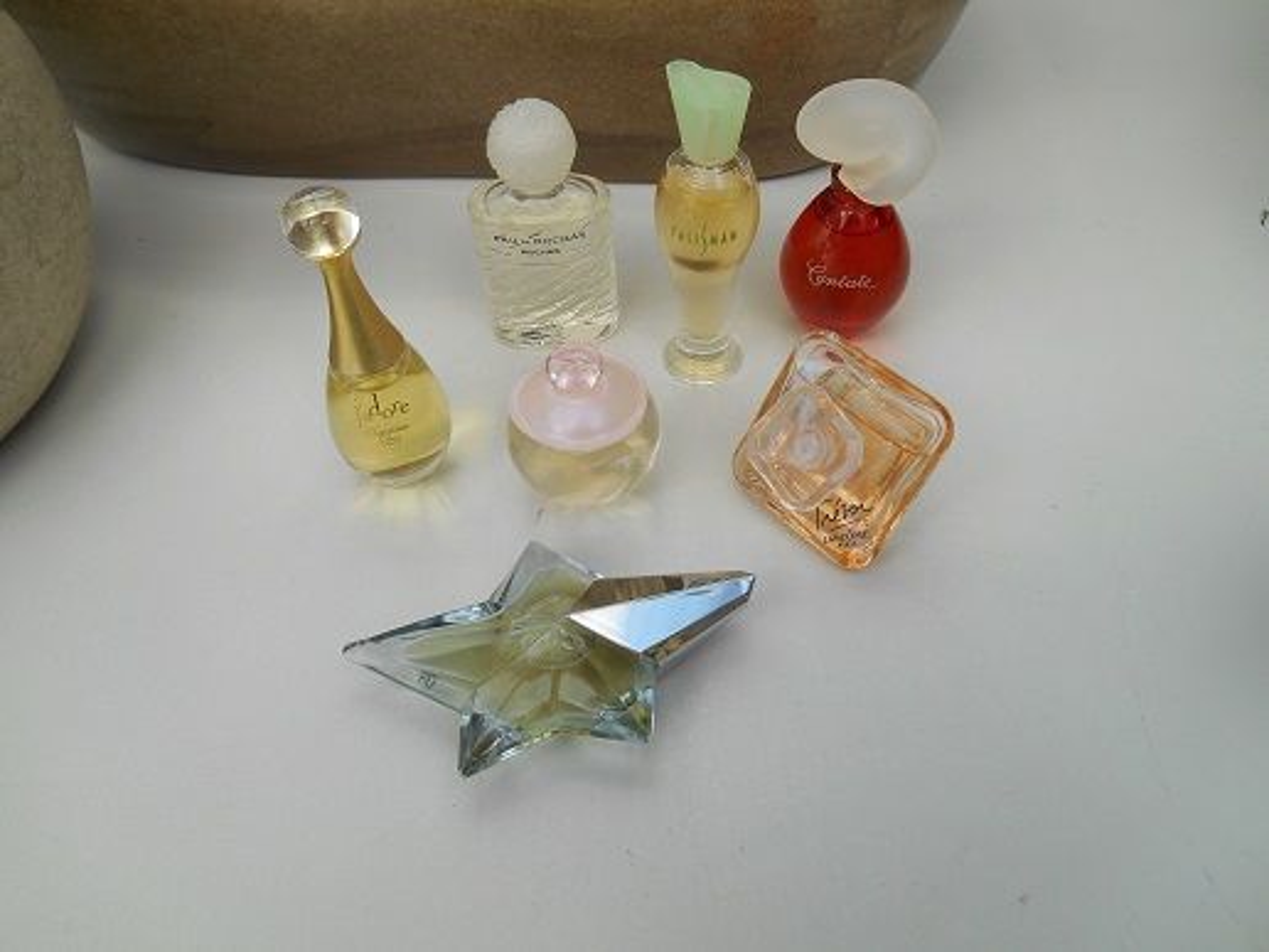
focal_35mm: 26
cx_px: 634
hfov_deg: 67.3
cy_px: 476
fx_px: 953
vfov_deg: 53.1
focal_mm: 4.7
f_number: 3.4
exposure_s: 1/100
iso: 80
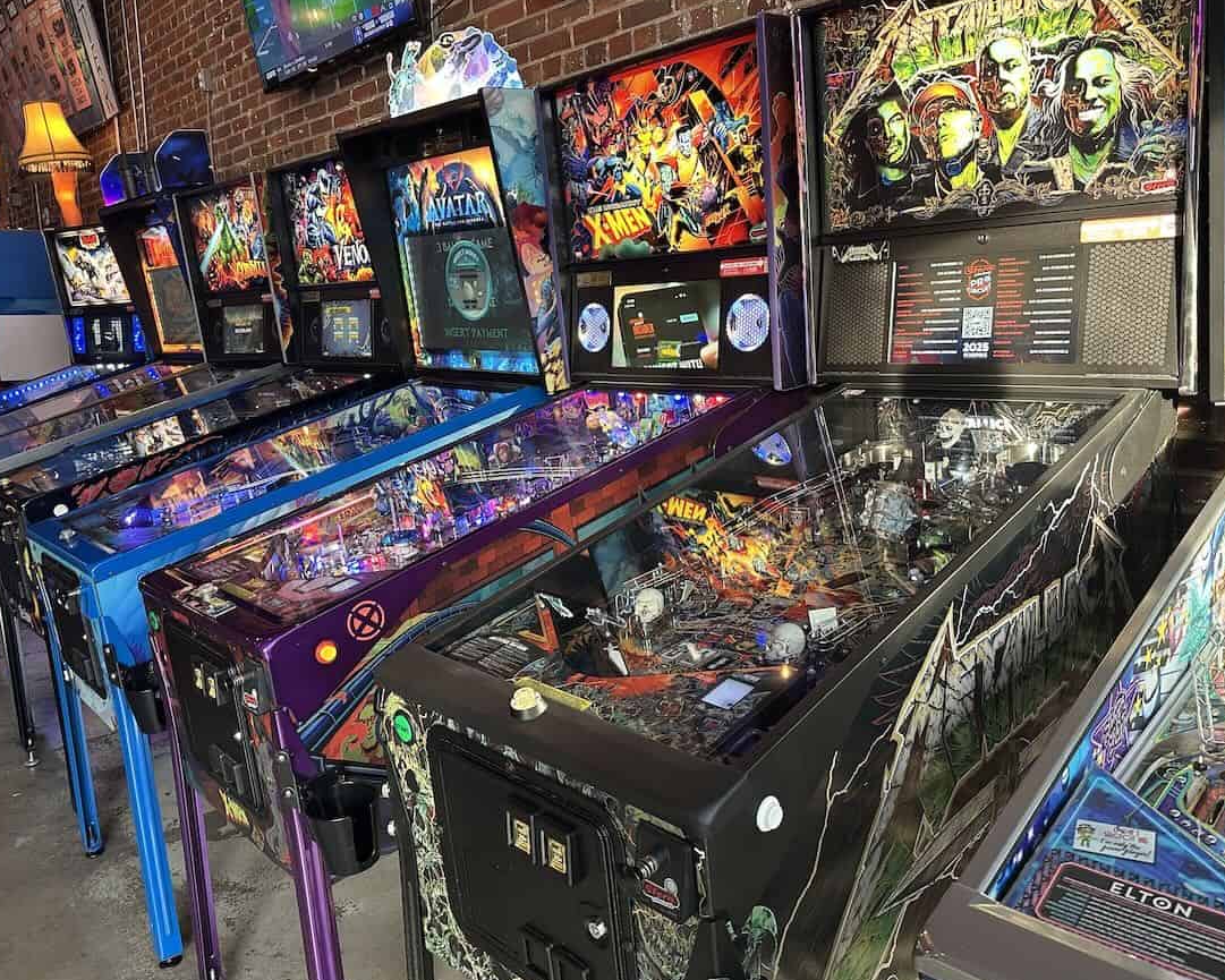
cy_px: 483
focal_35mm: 26
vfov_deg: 54.9
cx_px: 616
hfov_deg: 66.0
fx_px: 943
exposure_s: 1/60
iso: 250
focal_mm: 6.86
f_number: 1.78
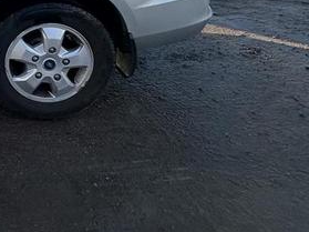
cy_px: -78
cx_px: -152
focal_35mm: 45
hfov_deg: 28.2
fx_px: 402
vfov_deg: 26.7
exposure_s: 1/565
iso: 40
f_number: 2.2
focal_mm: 2.22
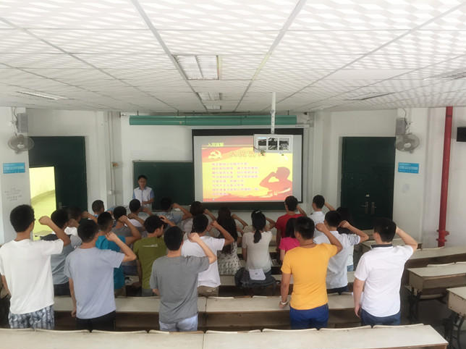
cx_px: 229
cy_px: 180
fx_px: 404
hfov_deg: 60.0
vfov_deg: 46.7
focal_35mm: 30
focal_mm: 4.15
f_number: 2.2
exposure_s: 1/30
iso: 64
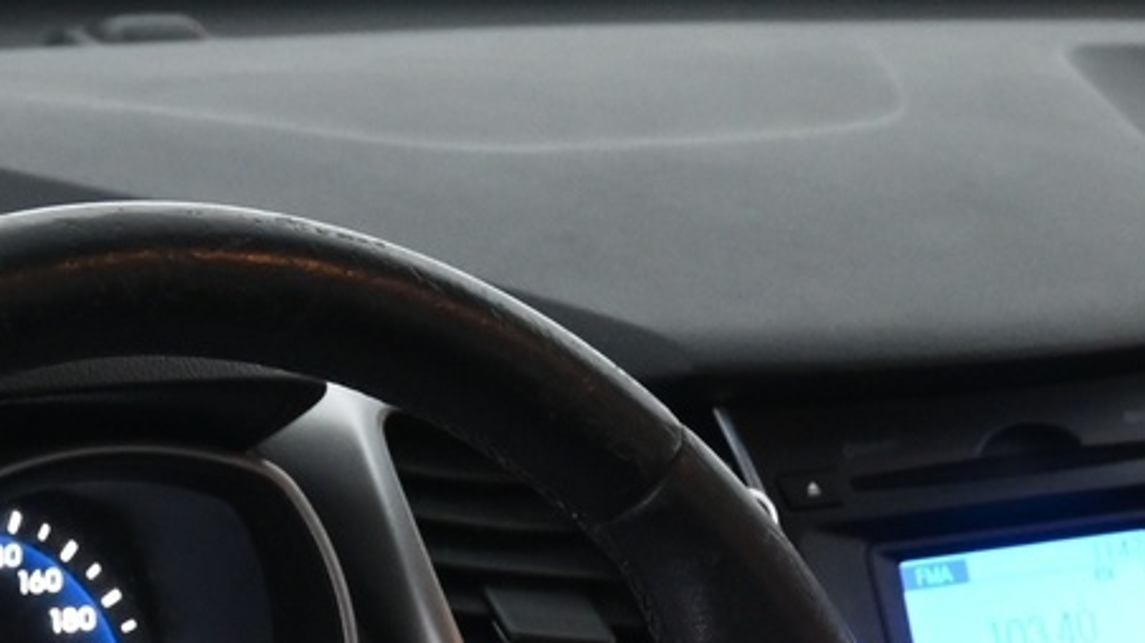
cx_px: 271
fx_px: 3849
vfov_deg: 8.9
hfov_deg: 16.8
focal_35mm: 127
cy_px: 1342
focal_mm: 22.5
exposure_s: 1/40
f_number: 4
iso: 1600
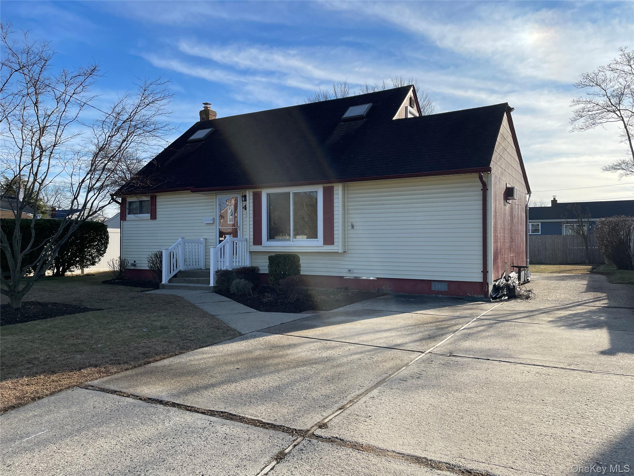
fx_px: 476
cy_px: 238
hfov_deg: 67.3
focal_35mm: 26
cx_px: 317
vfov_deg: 53.1
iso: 32
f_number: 1.6
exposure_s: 1/2618
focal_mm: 4.2
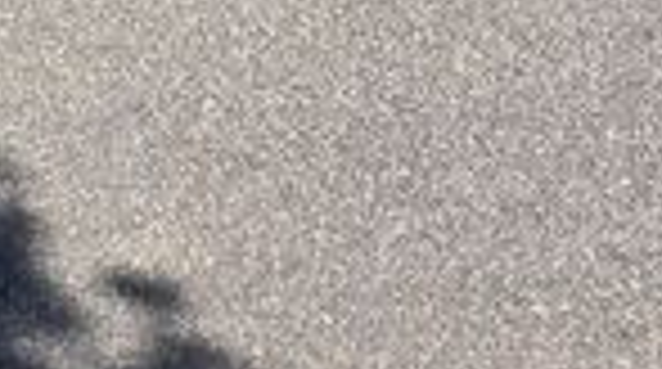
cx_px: -396
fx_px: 1997
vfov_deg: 8.5
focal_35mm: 114
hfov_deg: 16.7
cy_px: -817
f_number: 1.8
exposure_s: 1/688
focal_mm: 5.4
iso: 25
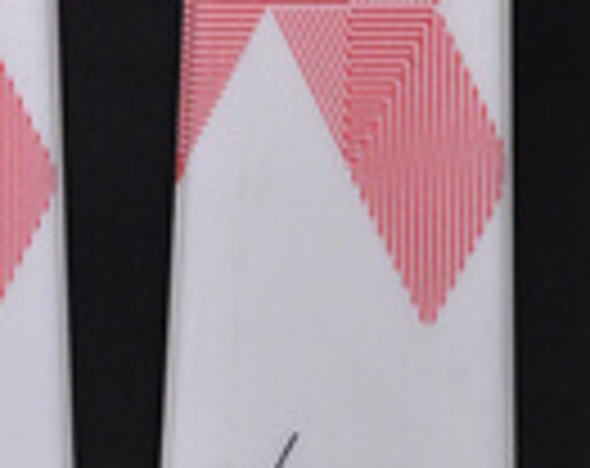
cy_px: -130
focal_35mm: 364
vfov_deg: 4.2
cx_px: 119
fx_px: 6330
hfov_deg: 5.3
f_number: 9.5
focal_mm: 75
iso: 3200
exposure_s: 1/125
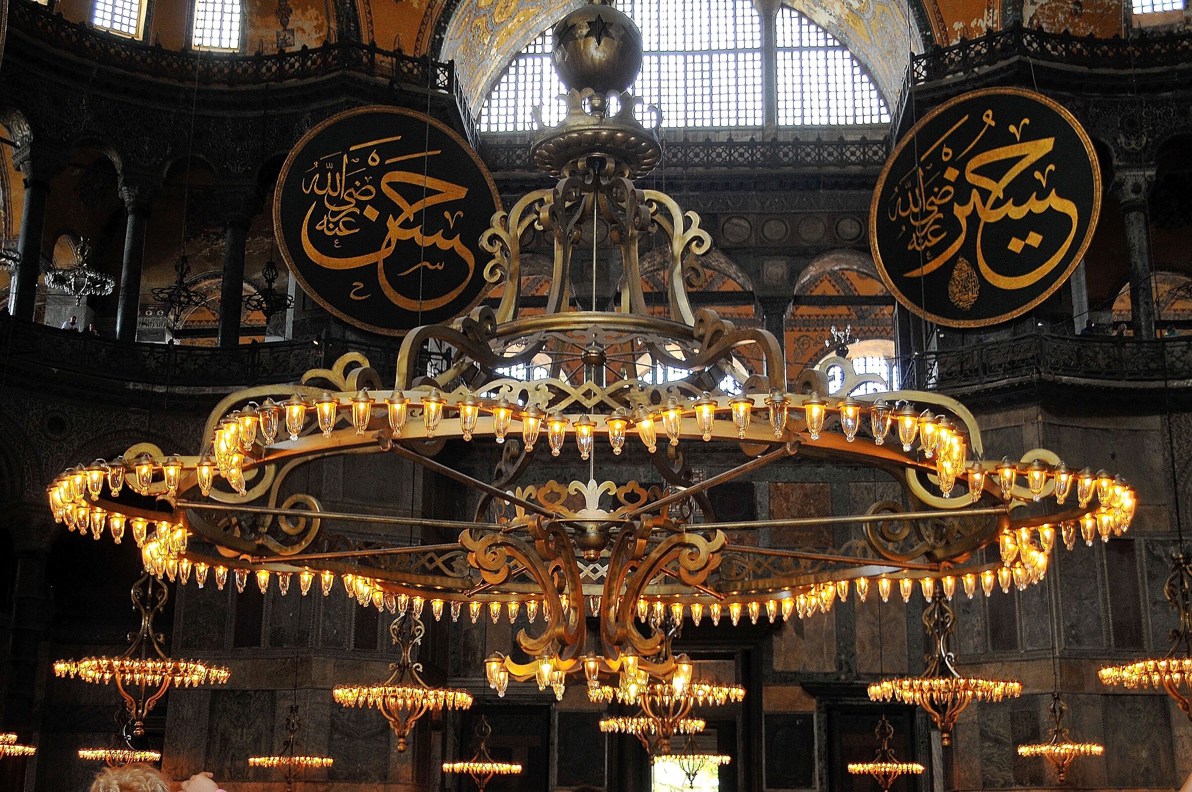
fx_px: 1488
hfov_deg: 43.7
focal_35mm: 45
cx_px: 596
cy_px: 396
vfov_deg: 29.8
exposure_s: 1/15
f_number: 4.5
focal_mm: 30
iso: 400
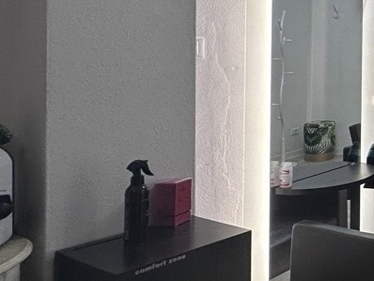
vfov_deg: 31.2
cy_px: 45
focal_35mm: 45
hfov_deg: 26.3
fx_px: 486
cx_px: 595
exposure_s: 1/100
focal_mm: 2.22
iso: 80
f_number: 2.2
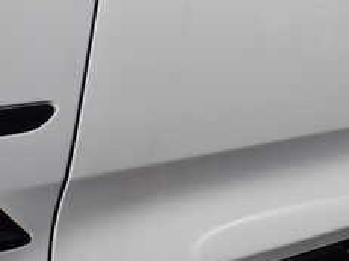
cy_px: -11
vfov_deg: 18.3
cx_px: 381
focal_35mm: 78
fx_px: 786
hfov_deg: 23.5
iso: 100
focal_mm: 5.4
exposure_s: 1/320
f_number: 9
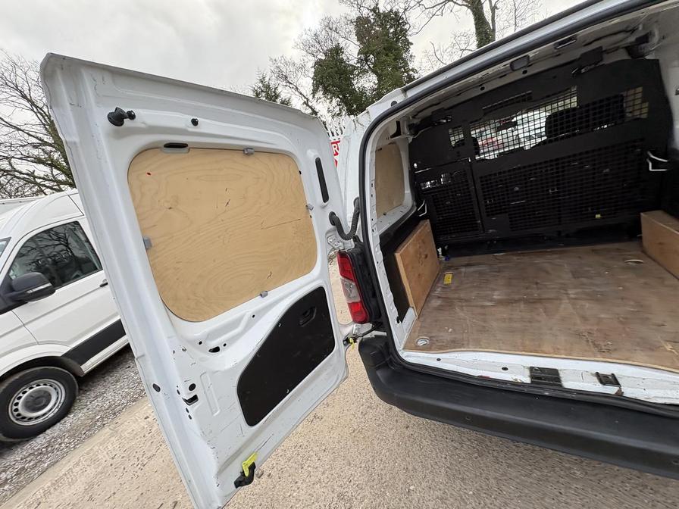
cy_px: 254
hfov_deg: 102.1
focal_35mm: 14
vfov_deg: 85.7
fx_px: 275
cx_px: 340
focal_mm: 2.22
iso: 64
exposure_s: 1/284
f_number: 2.2
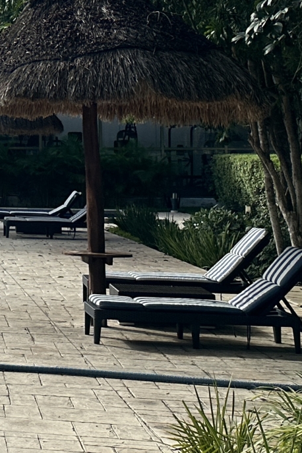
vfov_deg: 21.6
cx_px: -445
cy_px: 92
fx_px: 1170
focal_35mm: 93
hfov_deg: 11.7
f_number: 1.78
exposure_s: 1/5263
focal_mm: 6.86
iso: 80
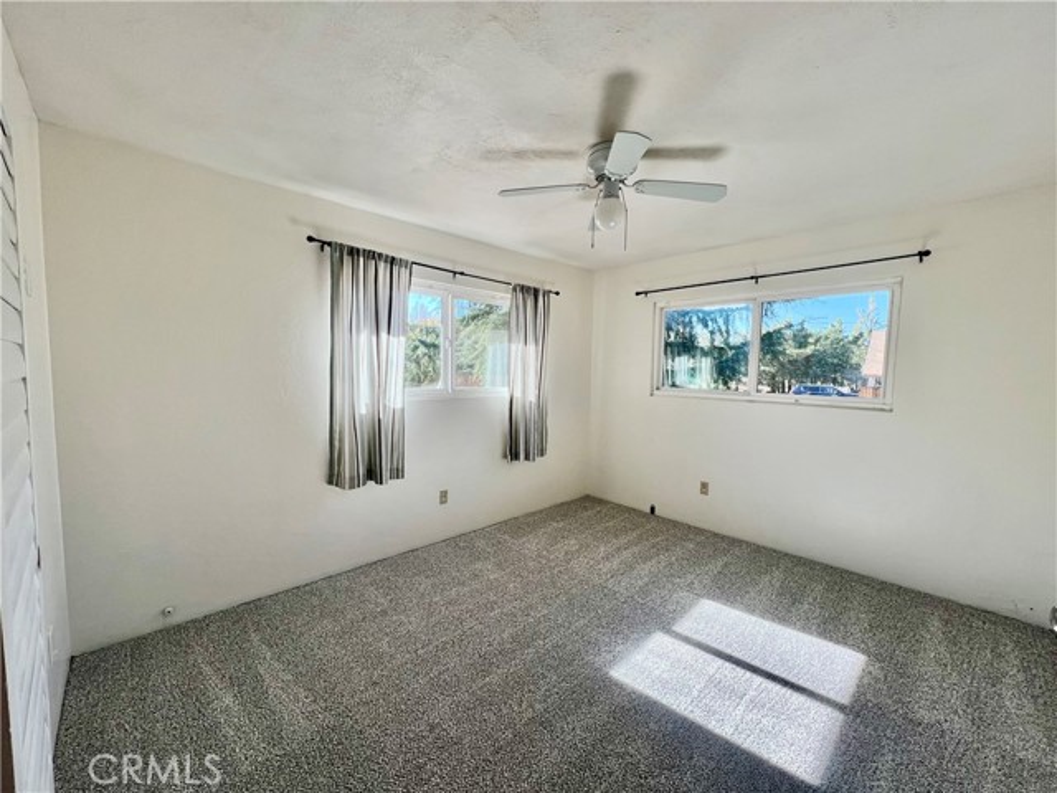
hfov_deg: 106.2
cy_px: 396
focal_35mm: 13
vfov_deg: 89.9
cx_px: 528
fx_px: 397
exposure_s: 1/144
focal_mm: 1.57
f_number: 1.8
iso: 32
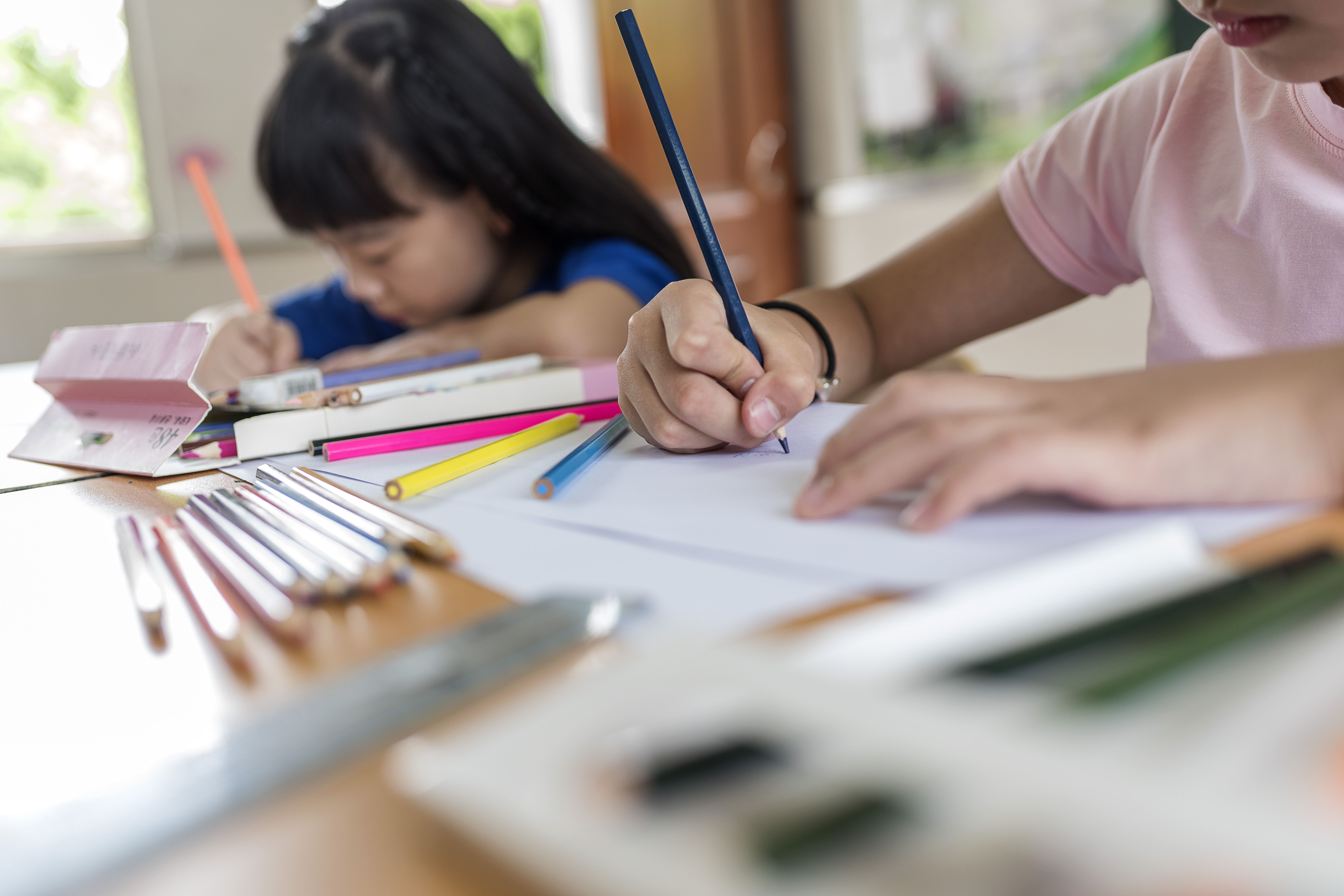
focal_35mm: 35
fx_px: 1307
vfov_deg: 37.9
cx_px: 672
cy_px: 448
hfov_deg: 54.4
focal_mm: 35
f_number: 2.8
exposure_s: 1/125
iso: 400
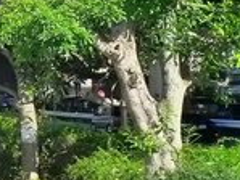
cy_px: 65
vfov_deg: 13.1
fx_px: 784
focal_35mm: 113
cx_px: -130
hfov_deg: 15.8
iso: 400
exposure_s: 1/500
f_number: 4
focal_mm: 5.1
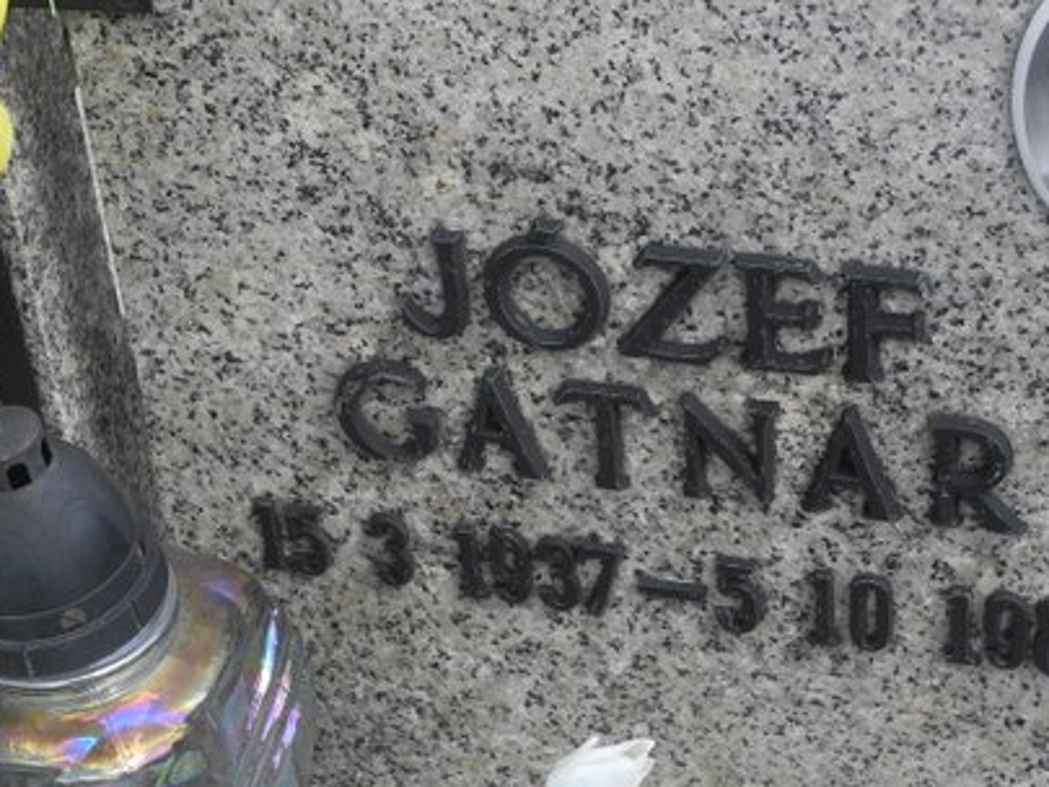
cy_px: 344
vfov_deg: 18.2
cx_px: 521
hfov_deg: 24.1
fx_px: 2455
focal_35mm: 81
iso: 100
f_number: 3.2
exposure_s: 1/640
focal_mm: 8.8
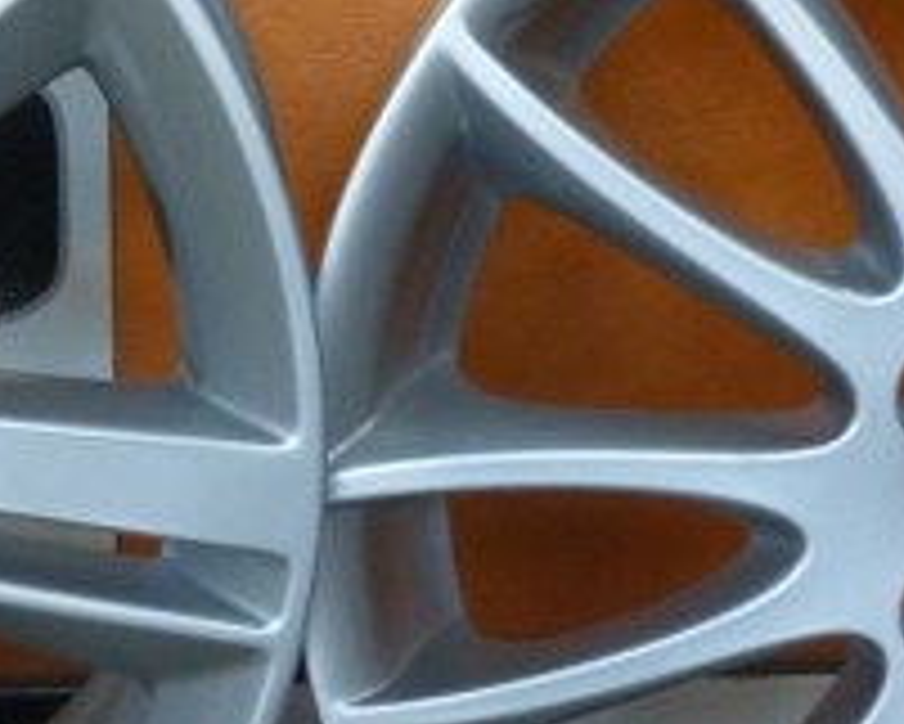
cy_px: 409
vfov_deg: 15.9
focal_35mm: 97
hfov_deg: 19.7
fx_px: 2596
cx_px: 270
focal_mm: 4.5
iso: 320
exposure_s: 1/60
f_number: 2.8
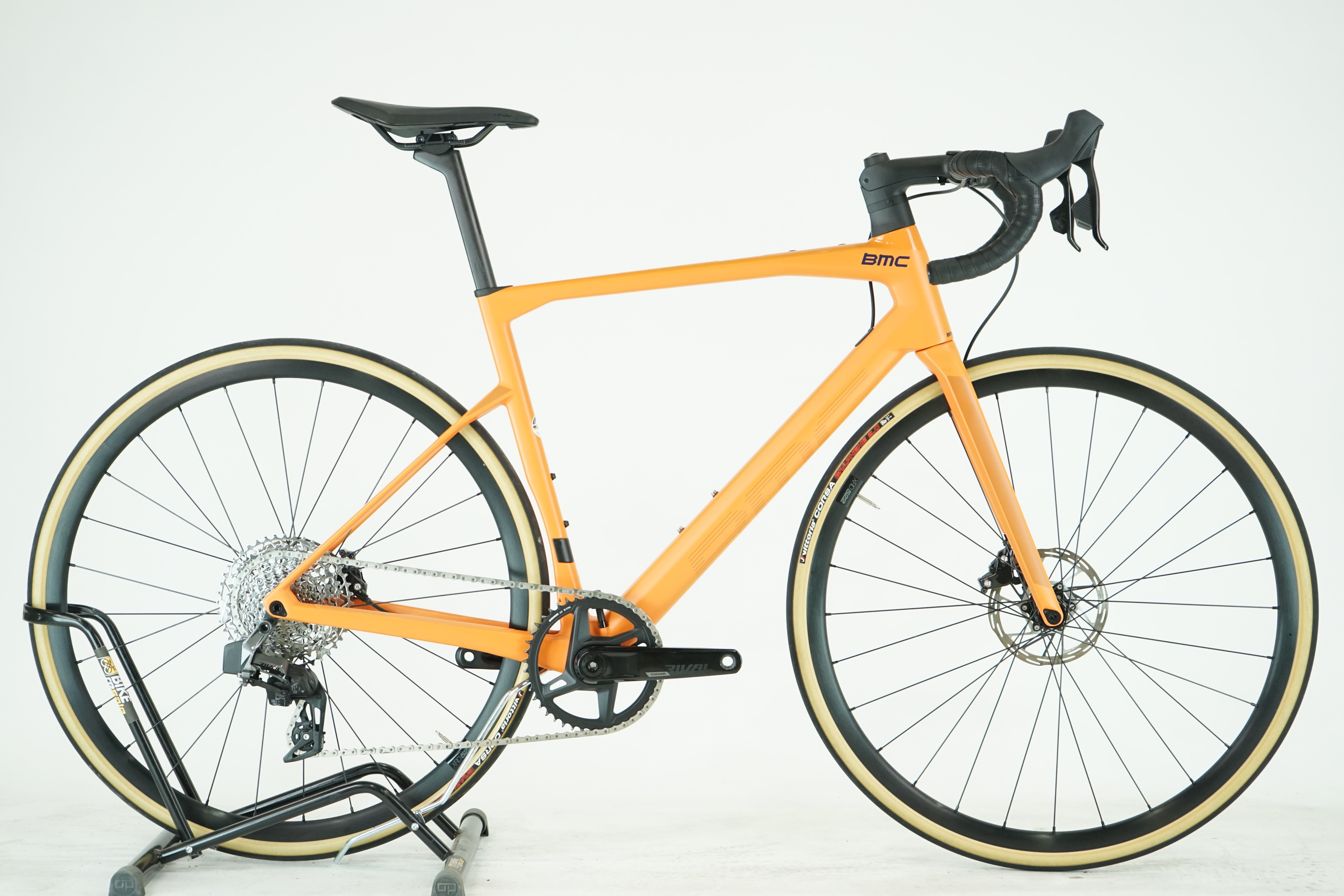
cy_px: 448
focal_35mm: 62
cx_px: 672
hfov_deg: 32.4
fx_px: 2314
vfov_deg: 21.9
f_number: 5.6
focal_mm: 62
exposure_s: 1/200
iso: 1600
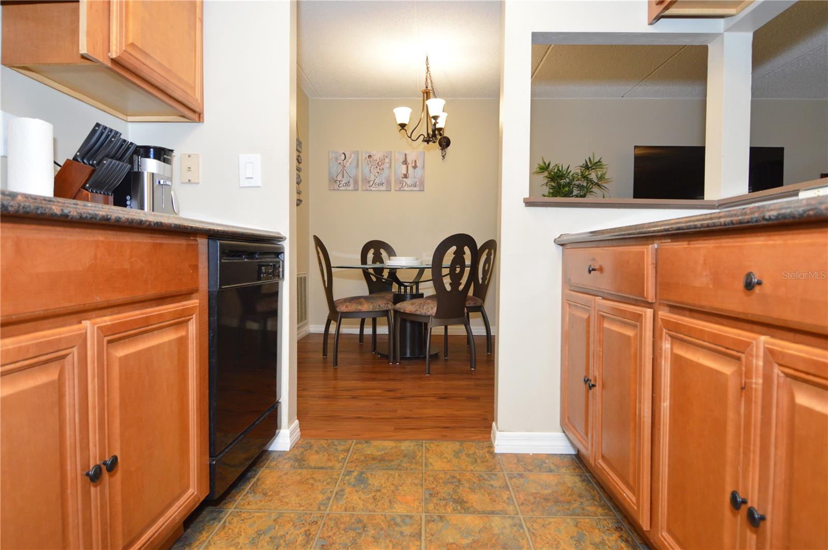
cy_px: 275
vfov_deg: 67.3
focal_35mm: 18
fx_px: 414
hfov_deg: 90.1
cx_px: 414
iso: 500
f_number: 4
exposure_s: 1/60
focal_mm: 12
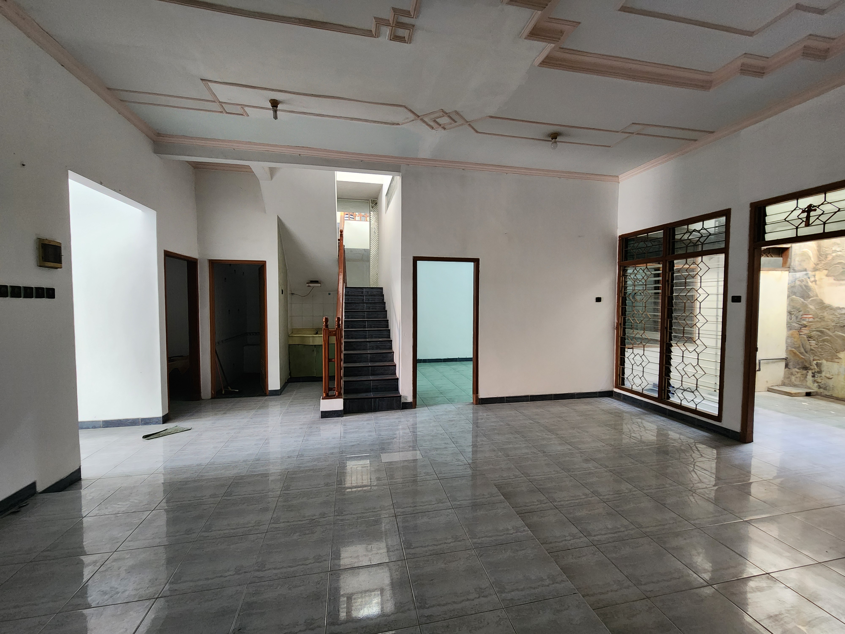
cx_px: 422
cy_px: 317
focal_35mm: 13
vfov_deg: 89.9
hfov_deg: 106.2
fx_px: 317
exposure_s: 1/33
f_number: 2.2
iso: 320
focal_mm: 2.2
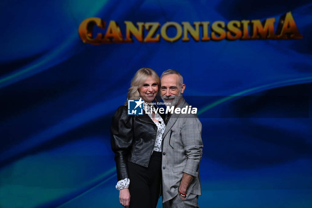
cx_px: 156
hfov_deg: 15.2
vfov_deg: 10.2
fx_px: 1170
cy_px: 104
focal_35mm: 135
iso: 640
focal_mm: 135
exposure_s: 1/640
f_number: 3.2
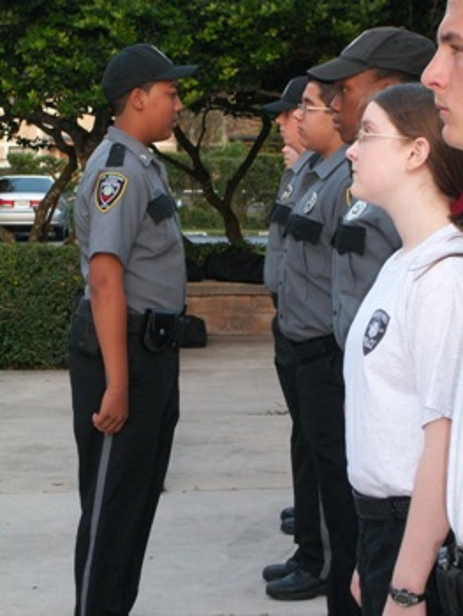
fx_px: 1870
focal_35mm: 105
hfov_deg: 14.1
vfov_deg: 18.7
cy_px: 308
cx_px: 232
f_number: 5.7
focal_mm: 18.8
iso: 320
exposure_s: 1/60
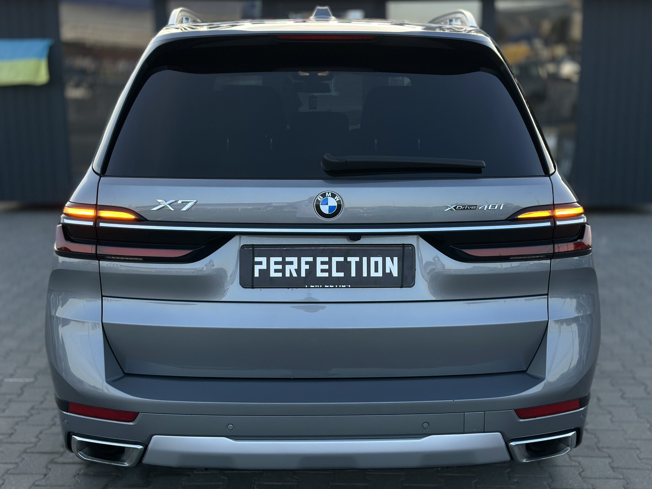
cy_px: 244
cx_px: 326
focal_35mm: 48
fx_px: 904
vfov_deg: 30.3
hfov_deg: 39.7
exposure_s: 1/830
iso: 80
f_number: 1.78
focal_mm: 6.86
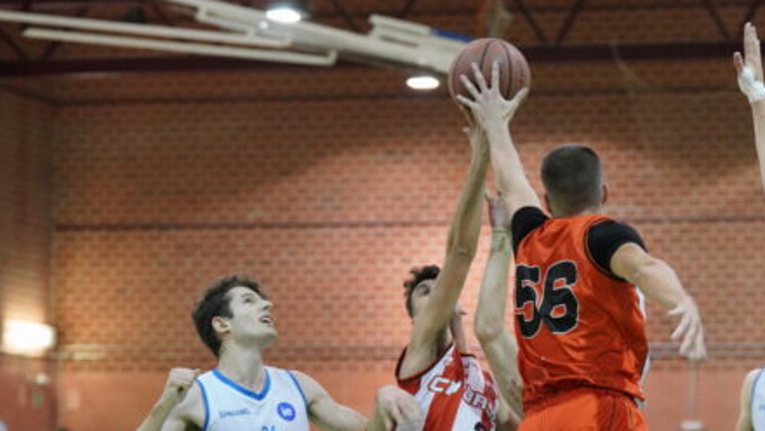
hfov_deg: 13.5
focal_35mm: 159
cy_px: 414
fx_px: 3227
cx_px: 565
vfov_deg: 7.6
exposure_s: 1/400
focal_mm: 89
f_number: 3.2
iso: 6400
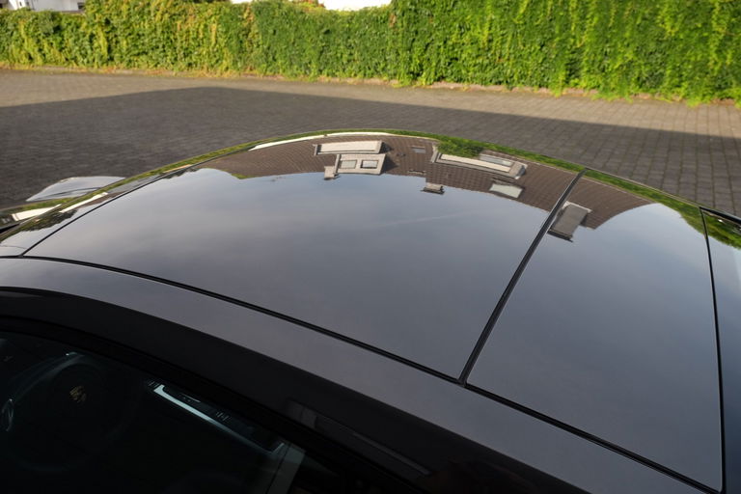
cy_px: 247
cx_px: 370
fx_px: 556
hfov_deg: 67.4
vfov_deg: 47.9
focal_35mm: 27
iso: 200
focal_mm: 18
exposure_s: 1/240
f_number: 5.6
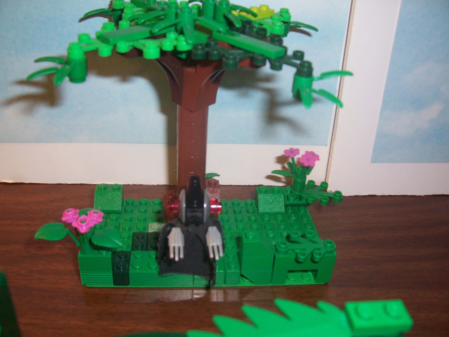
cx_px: 224
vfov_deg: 41.8
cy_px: 168
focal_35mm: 34
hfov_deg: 54.0
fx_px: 441
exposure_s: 1/60
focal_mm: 5.6
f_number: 2.7
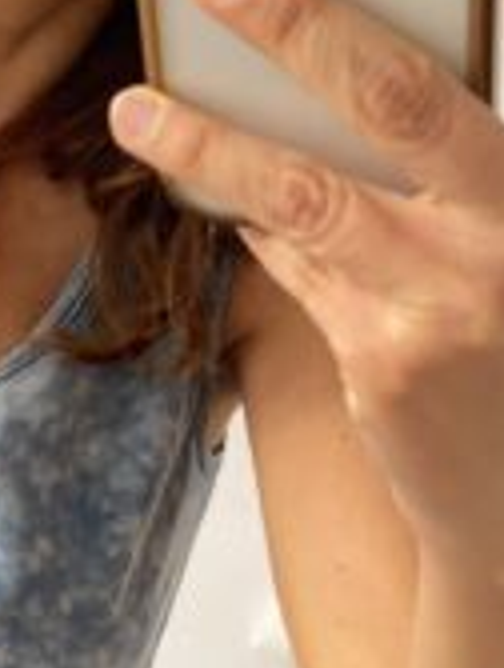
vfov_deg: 22.3
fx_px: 1663
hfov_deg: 16.5
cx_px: -116
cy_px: 568
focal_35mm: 86
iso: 200
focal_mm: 6.76
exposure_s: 1/72
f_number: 1.78
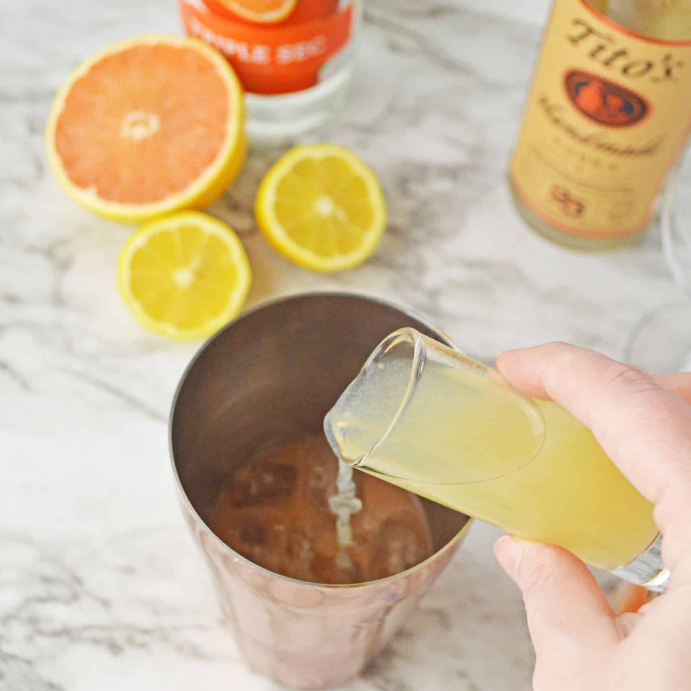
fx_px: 1257
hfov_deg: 30.7
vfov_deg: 30.7
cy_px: 382
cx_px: 346
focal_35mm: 56
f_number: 4.5
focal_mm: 29
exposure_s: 1/500
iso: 1000
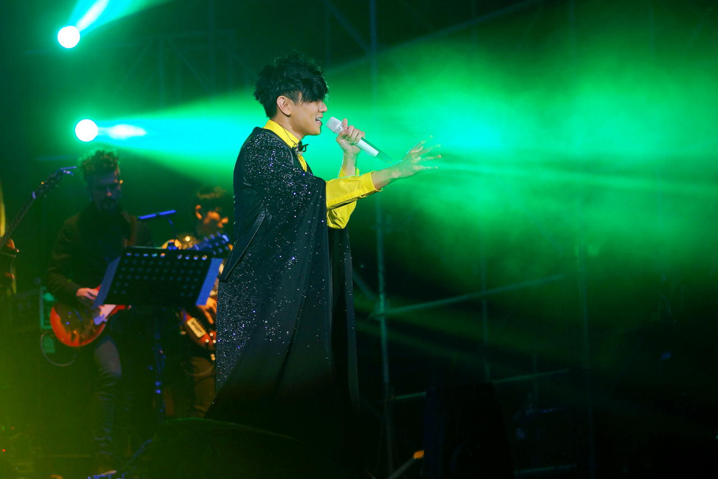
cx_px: 359
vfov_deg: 9.1
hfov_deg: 13.7
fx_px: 2991
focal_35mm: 150
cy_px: 240
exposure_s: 1/200
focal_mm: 100
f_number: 2.8
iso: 400
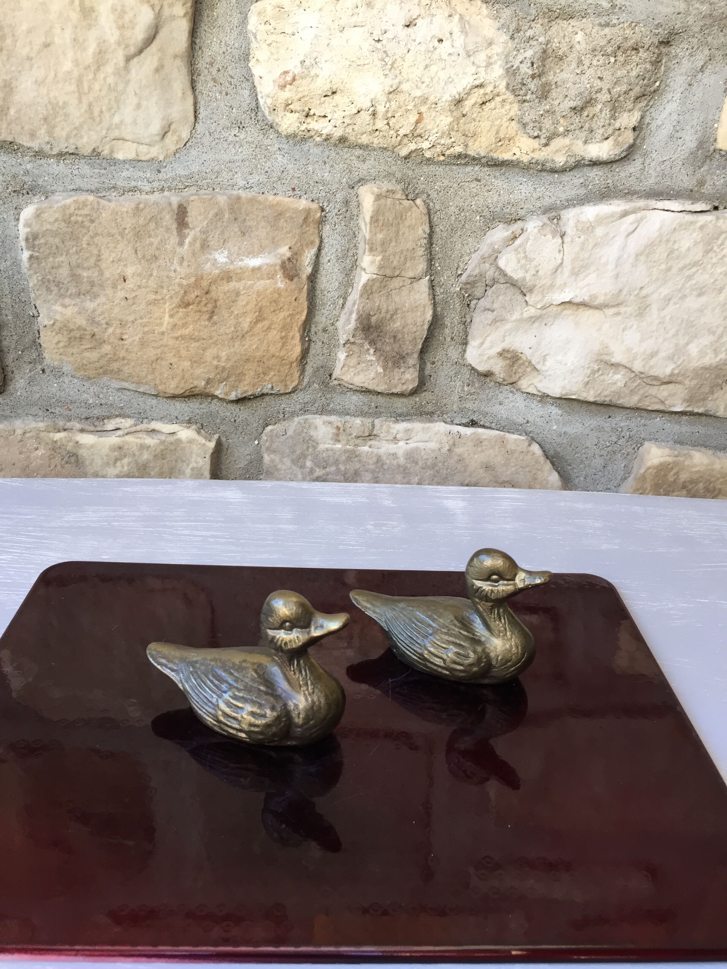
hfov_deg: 48.2
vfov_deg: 61.7
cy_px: 484
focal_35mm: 29
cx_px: 364
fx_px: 812
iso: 32
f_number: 2.2
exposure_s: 1/33
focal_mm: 4.15
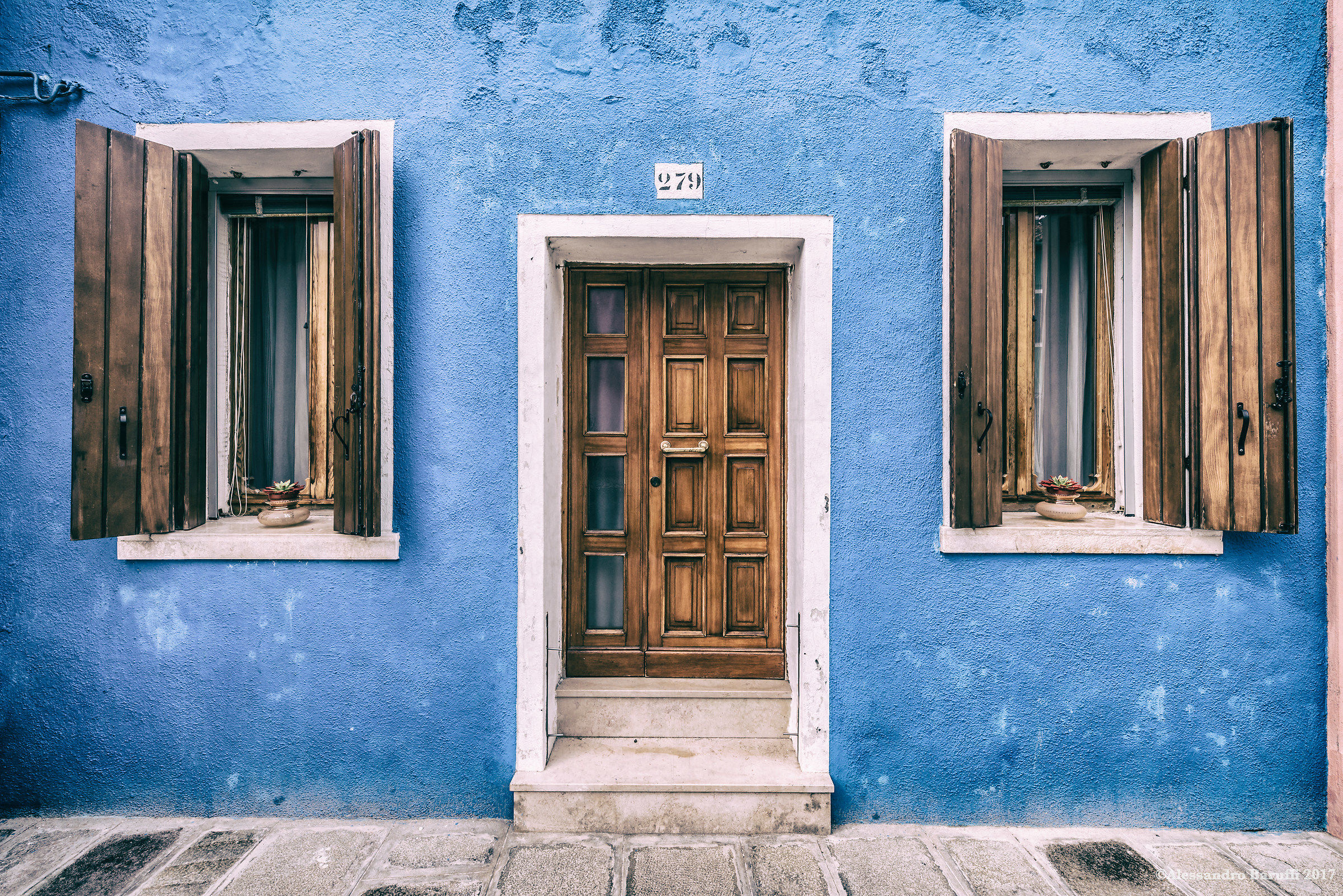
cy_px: 448
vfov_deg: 81.2
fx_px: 522
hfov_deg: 104.2
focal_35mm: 14
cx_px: 672
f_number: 11
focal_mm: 14
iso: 220
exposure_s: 1/250
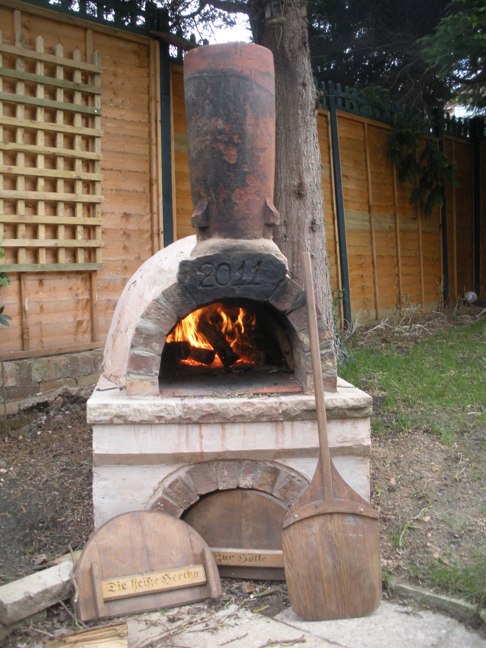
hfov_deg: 39.7
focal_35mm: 36
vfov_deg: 51.4
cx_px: 243
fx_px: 674
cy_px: 324
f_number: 3.5
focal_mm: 6.3
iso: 168
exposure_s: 1/60
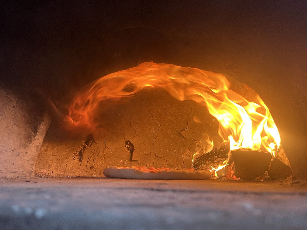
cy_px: 115
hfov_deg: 67.3
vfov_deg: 53.1
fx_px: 231
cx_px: 154
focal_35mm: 26
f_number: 1.6
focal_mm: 5.1
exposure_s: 1/70
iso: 125
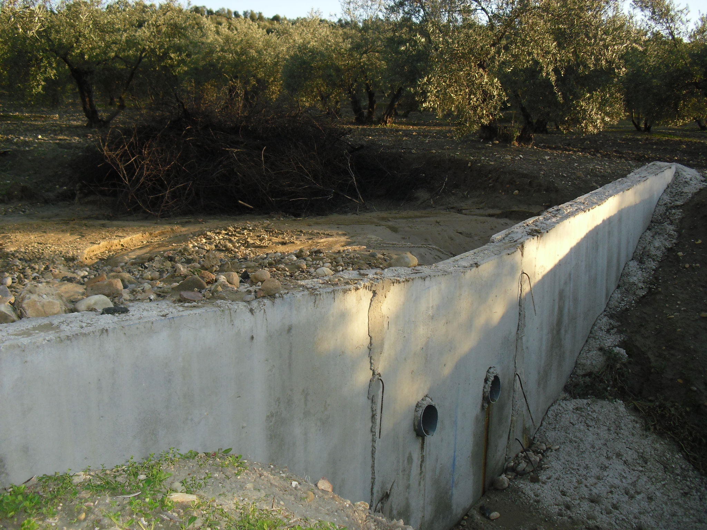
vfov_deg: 39.7
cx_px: 354
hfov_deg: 51.4
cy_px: 265
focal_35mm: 36
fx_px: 735
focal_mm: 6.3
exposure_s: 1/250
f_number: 3.1
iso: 100
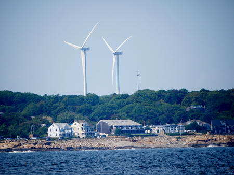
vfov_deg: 2.5
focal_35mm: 600
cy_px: 88
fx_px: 4058
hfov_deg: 3.3
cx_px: 117
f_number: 5.6
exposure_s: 1/1300
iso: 200
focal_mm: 300
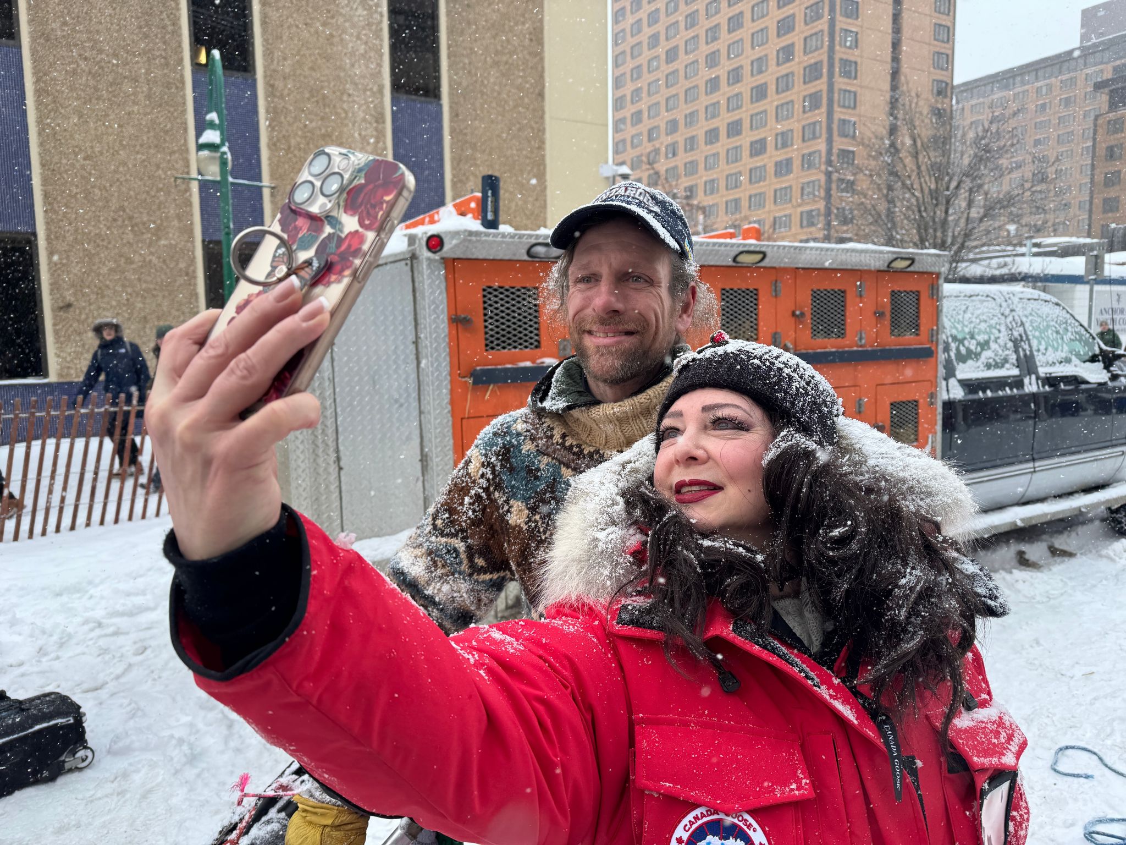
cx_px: 563
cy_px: 422
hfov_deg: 71.6
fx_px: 781
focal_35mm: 24
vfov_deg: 56.8
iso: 64
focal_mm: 6.76
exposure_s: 1/265
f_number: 1.78
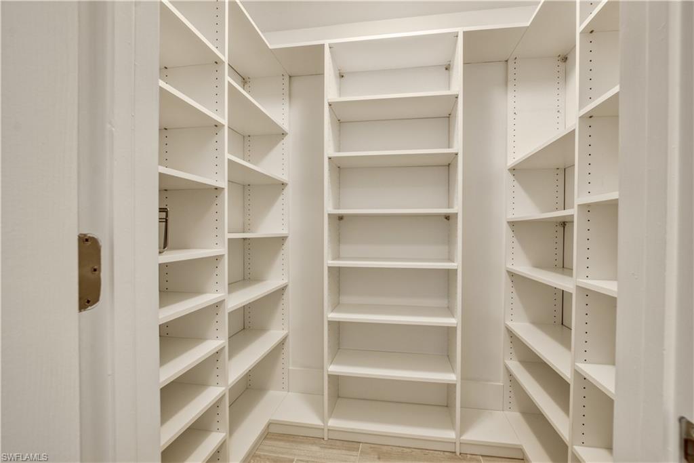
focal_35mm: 15
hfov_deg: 100.4
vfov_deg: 77.3
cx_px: 347
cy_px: 232
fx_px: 289
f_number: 8
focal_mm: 10
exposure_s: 1/10
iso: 400
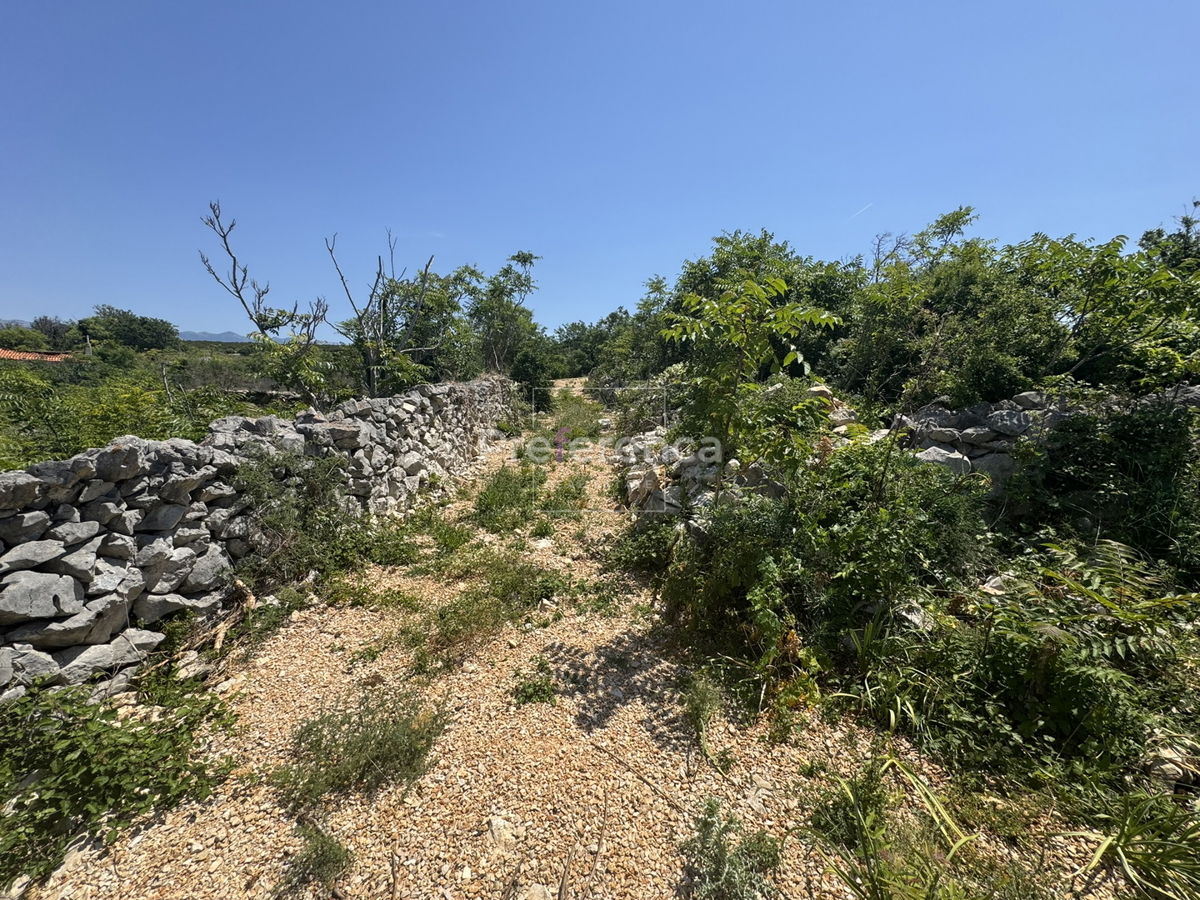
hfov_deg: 102.1
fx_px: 485
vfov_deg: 85.7
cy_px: 450
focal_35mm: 14
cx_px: 600
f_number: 2.2
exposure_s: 1/1789
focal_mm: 2.22
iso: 50
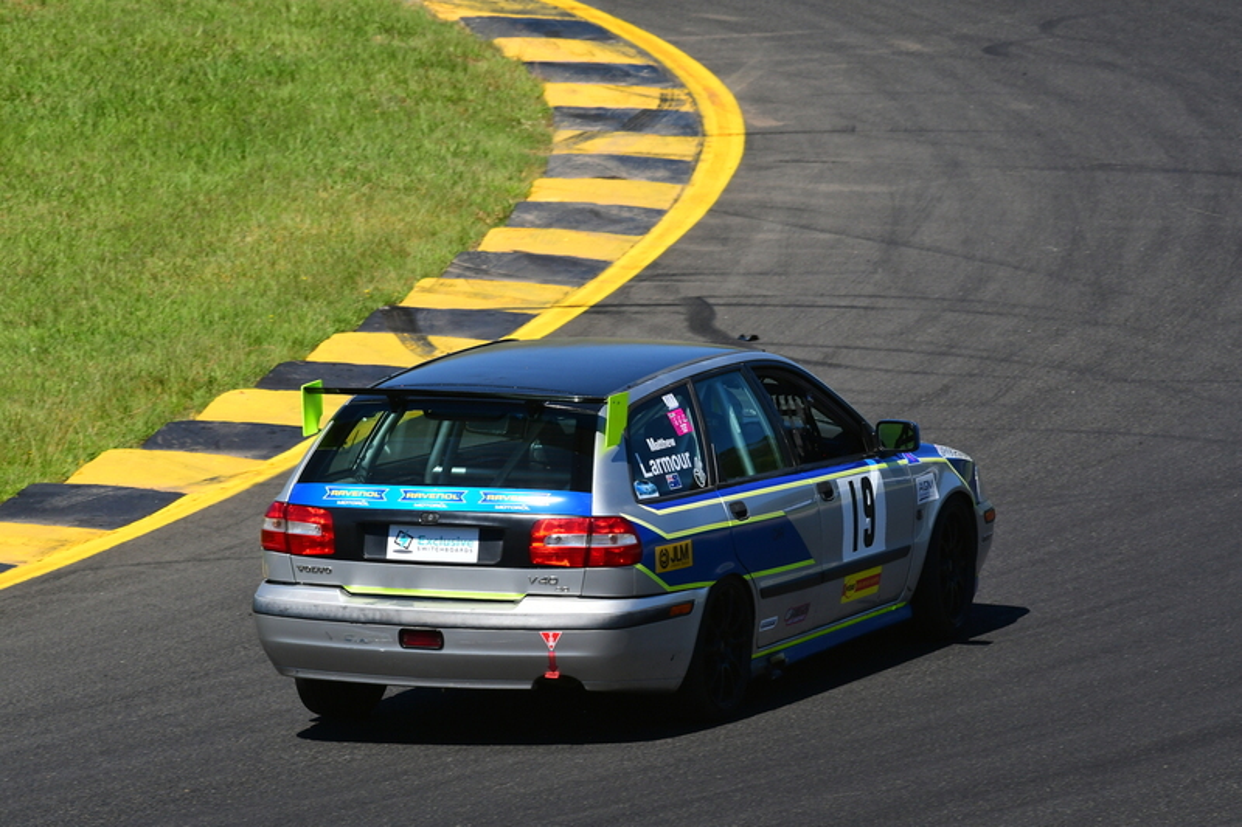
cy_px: 414
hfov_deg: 5.1
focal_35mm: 405
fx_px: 13969
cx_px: 621
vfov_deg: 3.4
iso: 500
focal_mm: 270
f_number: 13
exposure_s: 1/640
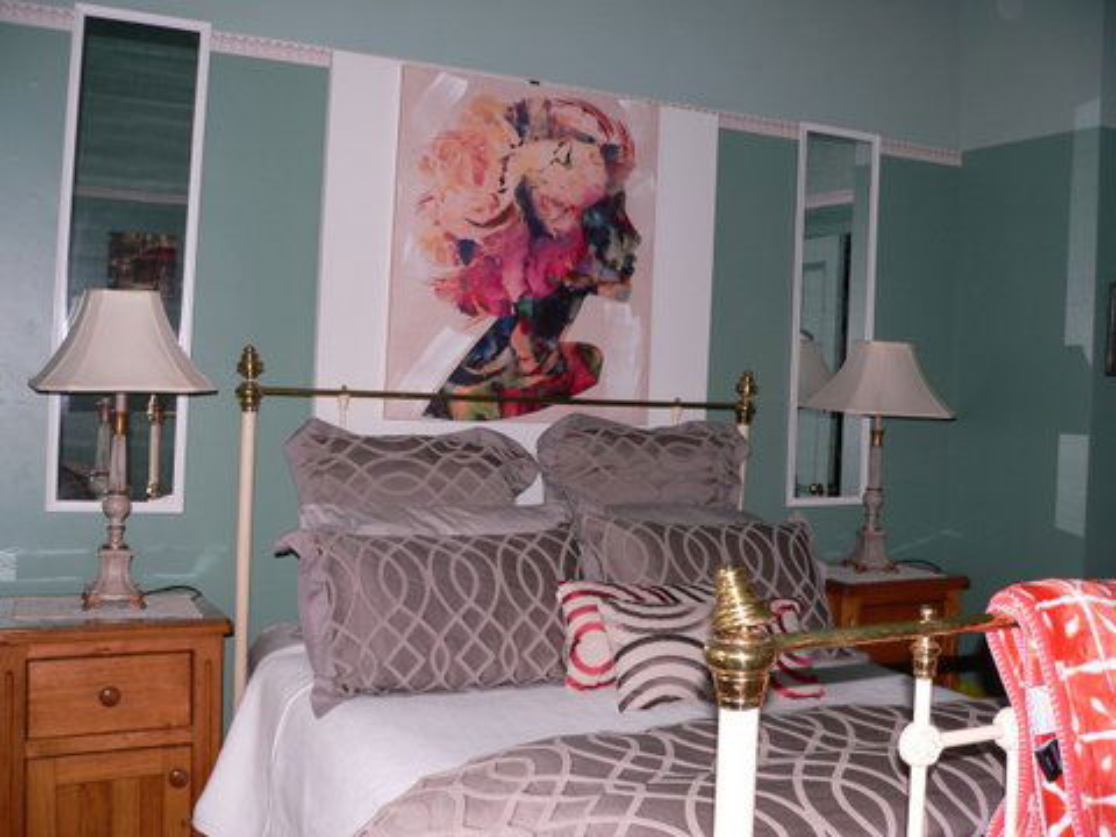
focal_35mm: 36
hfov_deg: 51.4
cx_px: 558
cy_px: 418
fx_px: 1161
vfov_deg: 39.7
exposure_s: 1/60
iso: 100
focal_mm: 6
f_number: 2.8
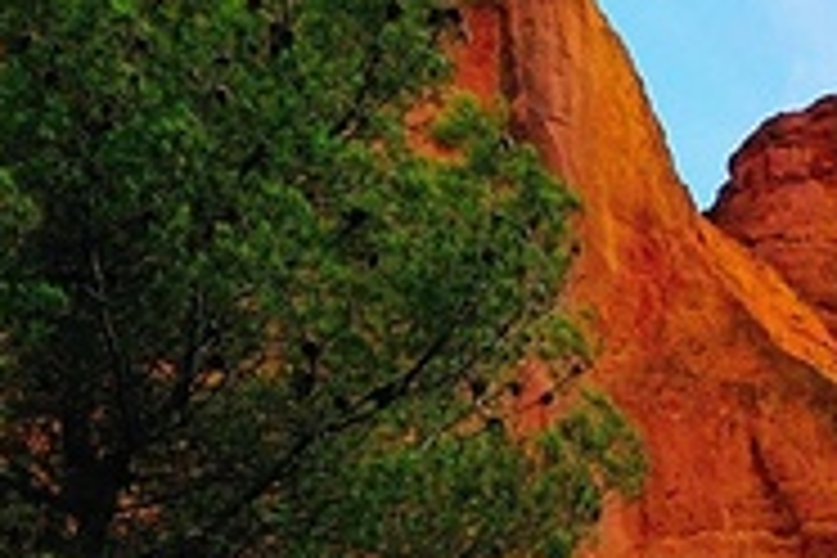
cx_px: 1084
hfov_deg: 7.0
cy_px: 686
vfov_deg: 4.7
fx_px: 6812
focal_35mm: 293
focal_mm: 28
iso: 400
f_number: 13
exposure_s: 1/180
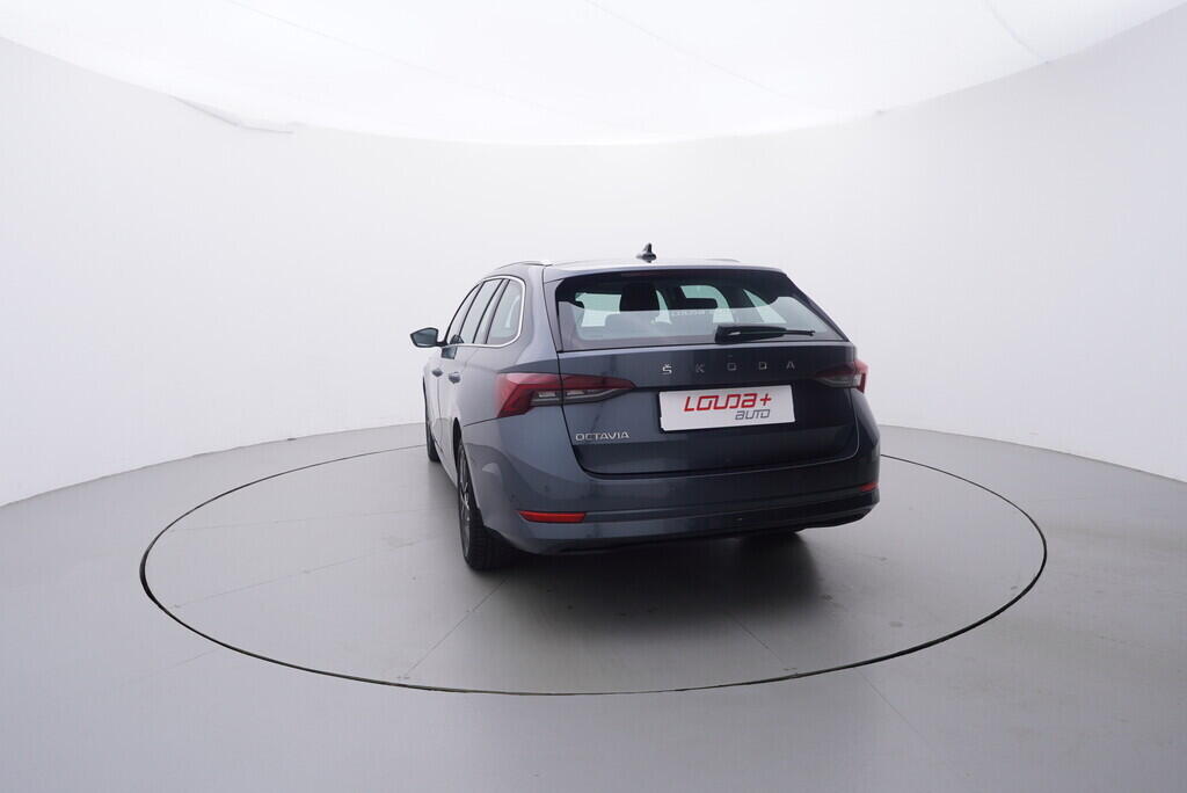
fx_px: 742
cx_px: 594
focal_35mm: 22
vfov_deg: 56.2
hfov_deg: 77.3
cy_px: 396
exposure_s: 1/80
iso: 200
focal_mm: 15
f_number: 5
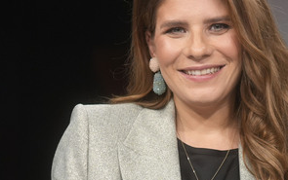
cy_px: 76
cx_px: 204
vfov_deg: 18.6
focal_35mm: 70
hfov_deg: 29.0
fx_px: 550
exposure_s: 1/250
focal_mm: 30
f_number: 2.2
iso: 640
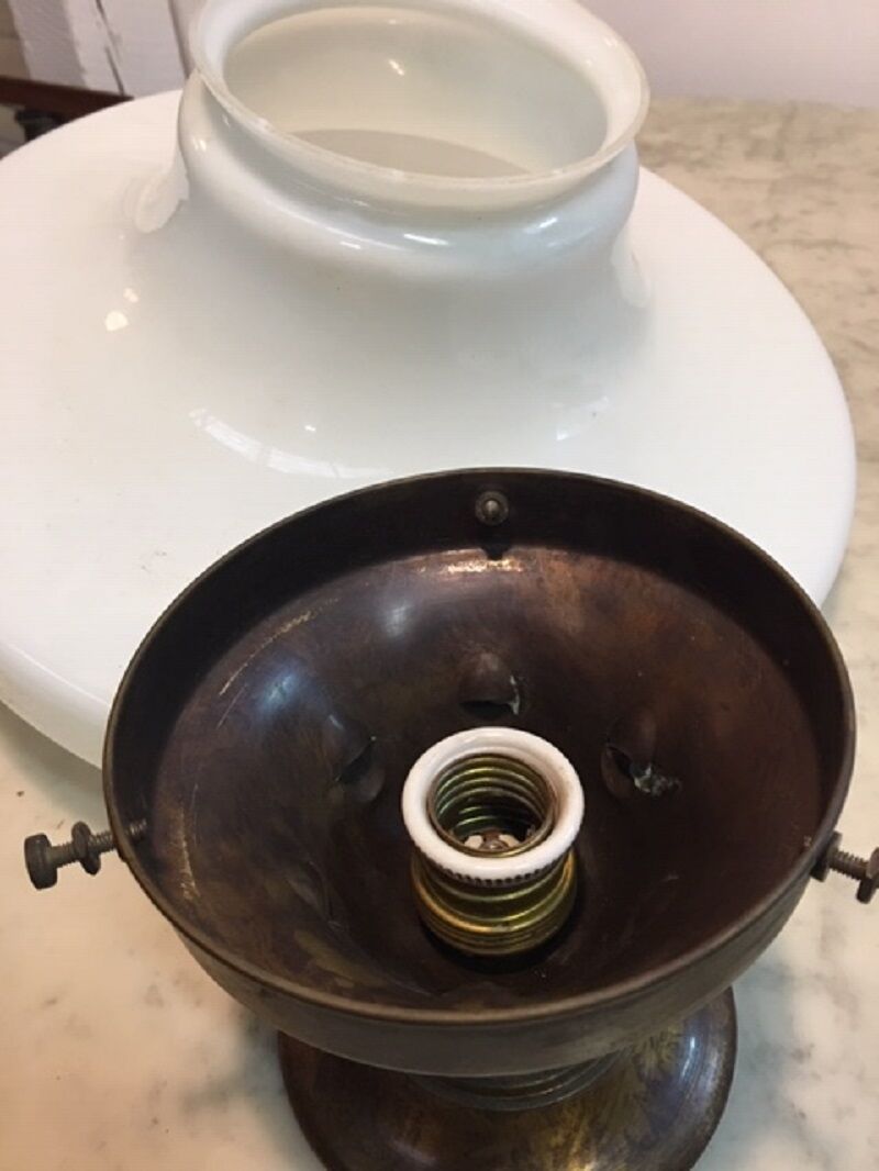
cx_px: 440
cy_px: 586
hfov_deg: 48.2
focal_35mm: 29
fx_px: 981
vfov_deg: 61.6
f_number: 2.2
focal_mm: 4.15
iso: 125
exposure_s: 1/17
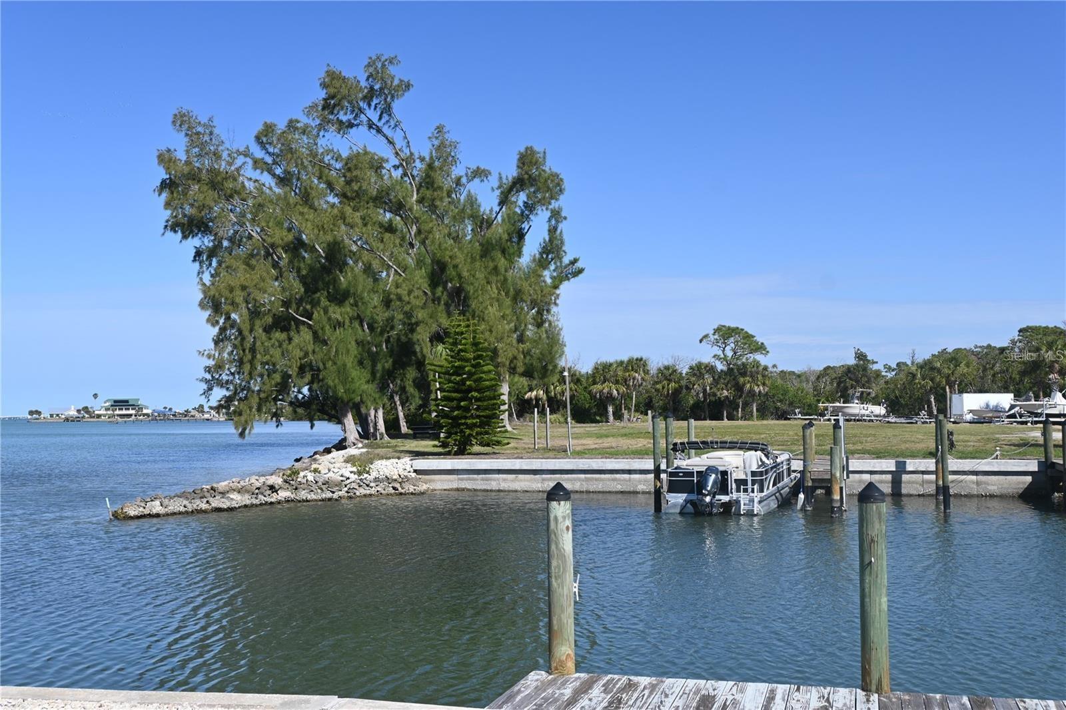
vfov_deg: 36.2
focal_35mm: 37
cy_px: 355
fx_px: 1088
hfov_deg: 52.2
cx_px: 533
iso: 100
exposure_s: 1/400
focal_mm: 24.5
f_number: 7.1
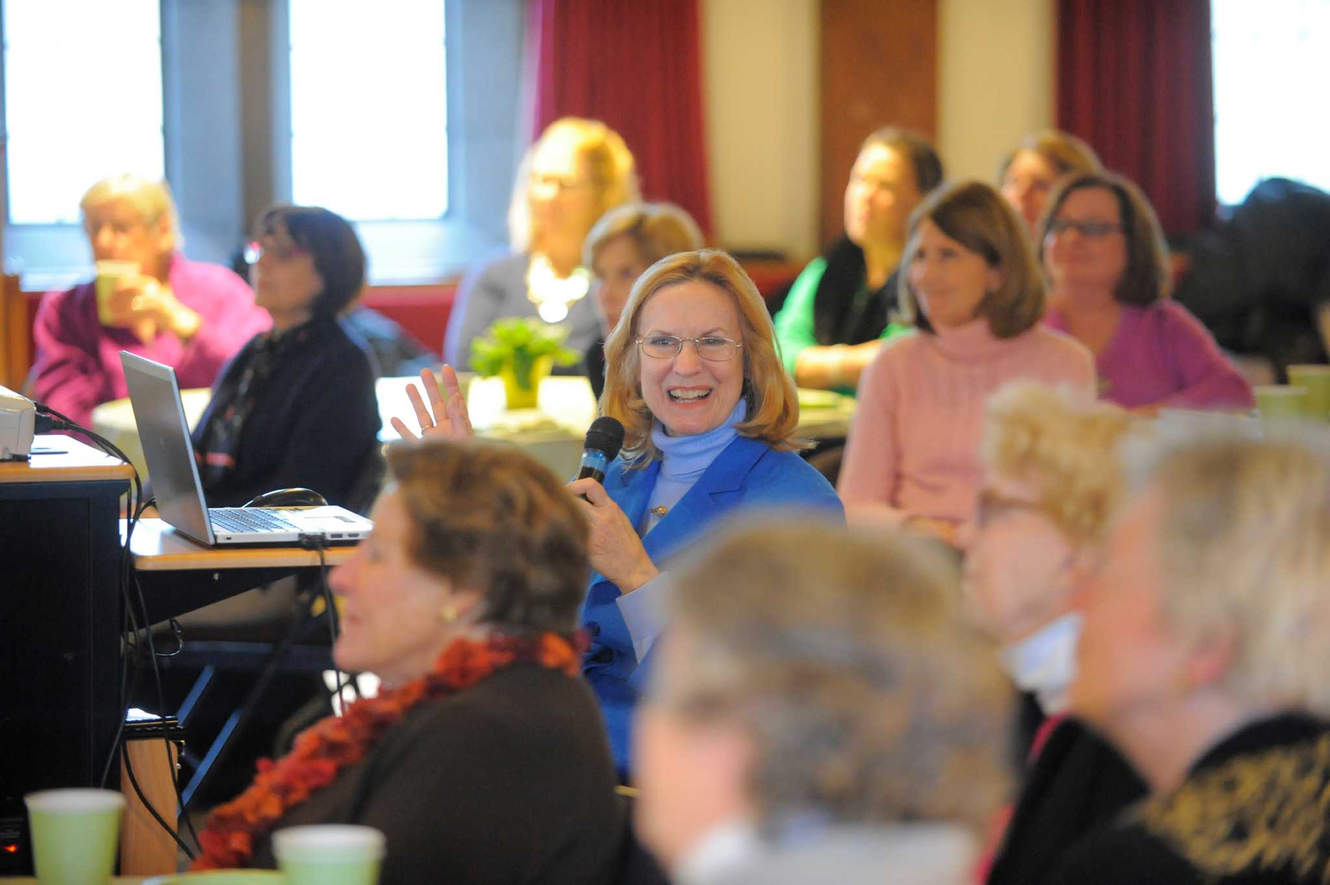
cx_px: 665
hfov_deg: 13.7
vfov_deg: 9.1
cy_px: 442
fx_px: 5537
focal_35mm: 150
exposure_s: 1/60
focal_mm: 150
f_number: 2.8
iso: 4000
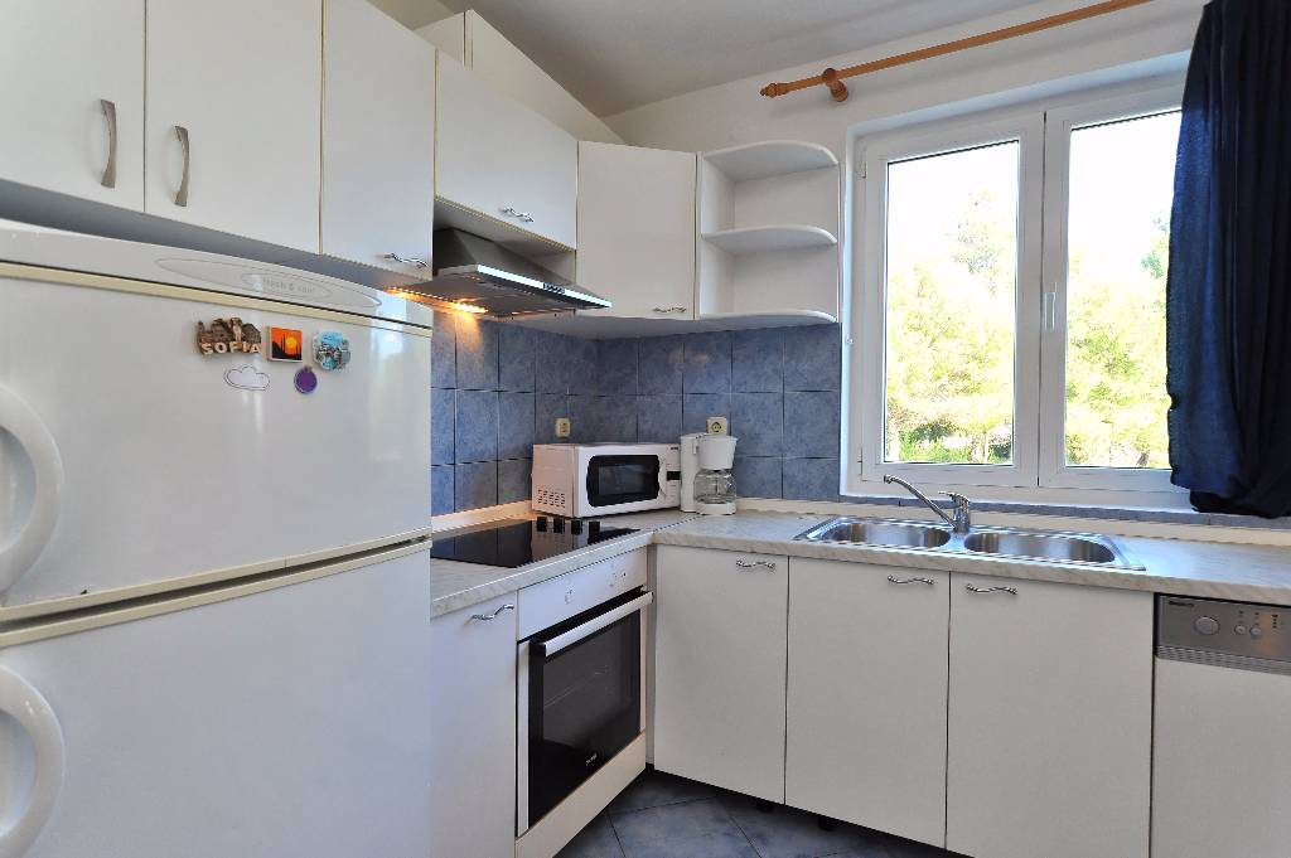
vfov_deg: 67.3
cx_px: 646
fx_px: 645
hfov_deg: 90.0
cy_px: 429
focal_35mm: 18
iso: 800
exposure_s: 1/100
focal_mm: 18
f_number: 7.1
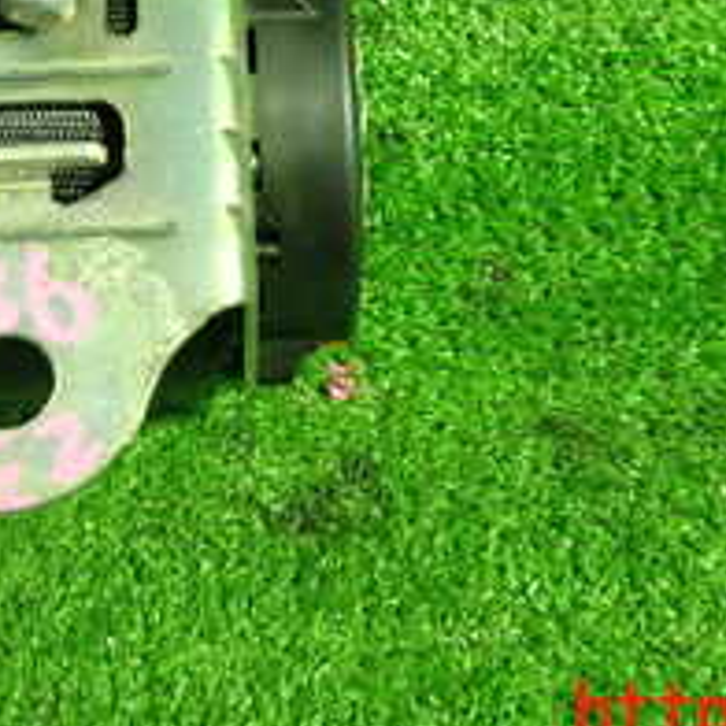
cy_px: -70
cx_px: 300
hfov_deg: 21.4
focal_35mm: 81
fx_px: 1922
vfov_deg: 20.4
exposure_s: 1/30
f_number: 2.3
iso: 400
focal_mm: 5.4
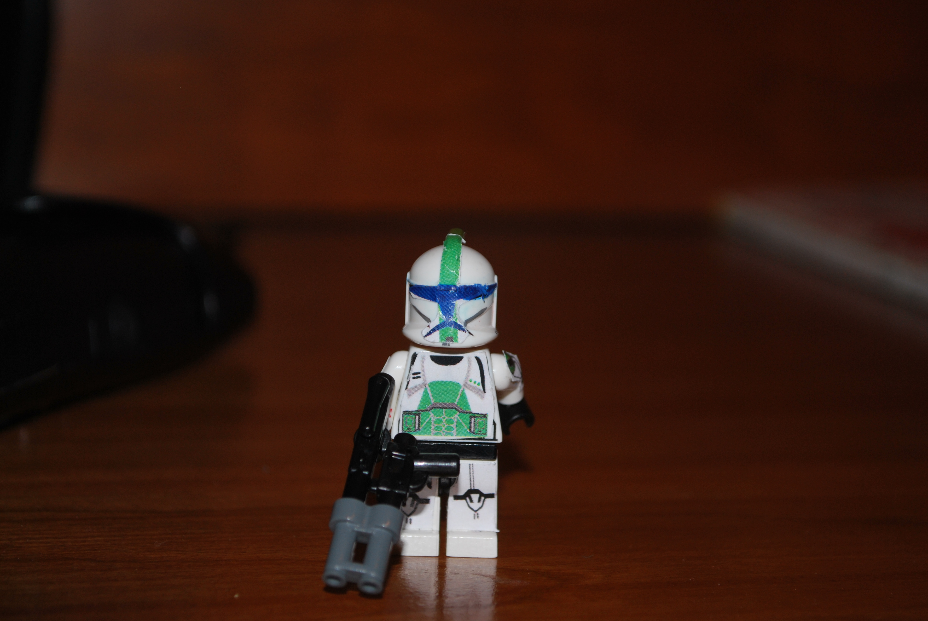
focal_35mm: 82
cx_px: 464
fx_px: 2129
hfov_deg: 24.6
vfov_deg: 16.6
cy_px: 310
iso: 200
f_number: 5.6
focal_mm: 55
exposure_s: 1/60
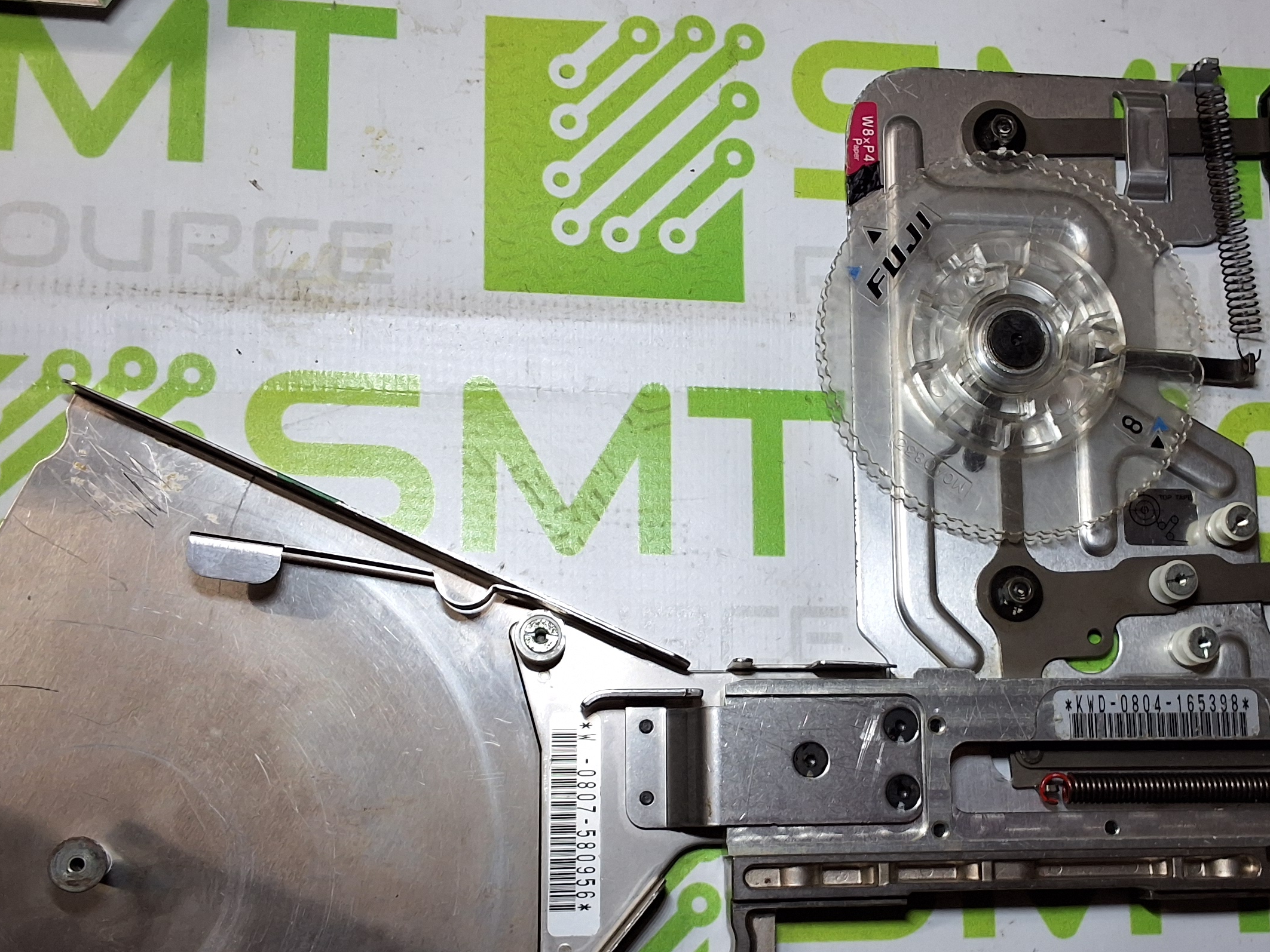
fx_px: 1578
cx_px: 806
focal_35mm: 43
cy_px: 612
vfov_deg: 33.4
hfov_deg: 43.5
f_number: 1.9
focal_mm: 2.91
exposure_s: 1/40
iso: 80
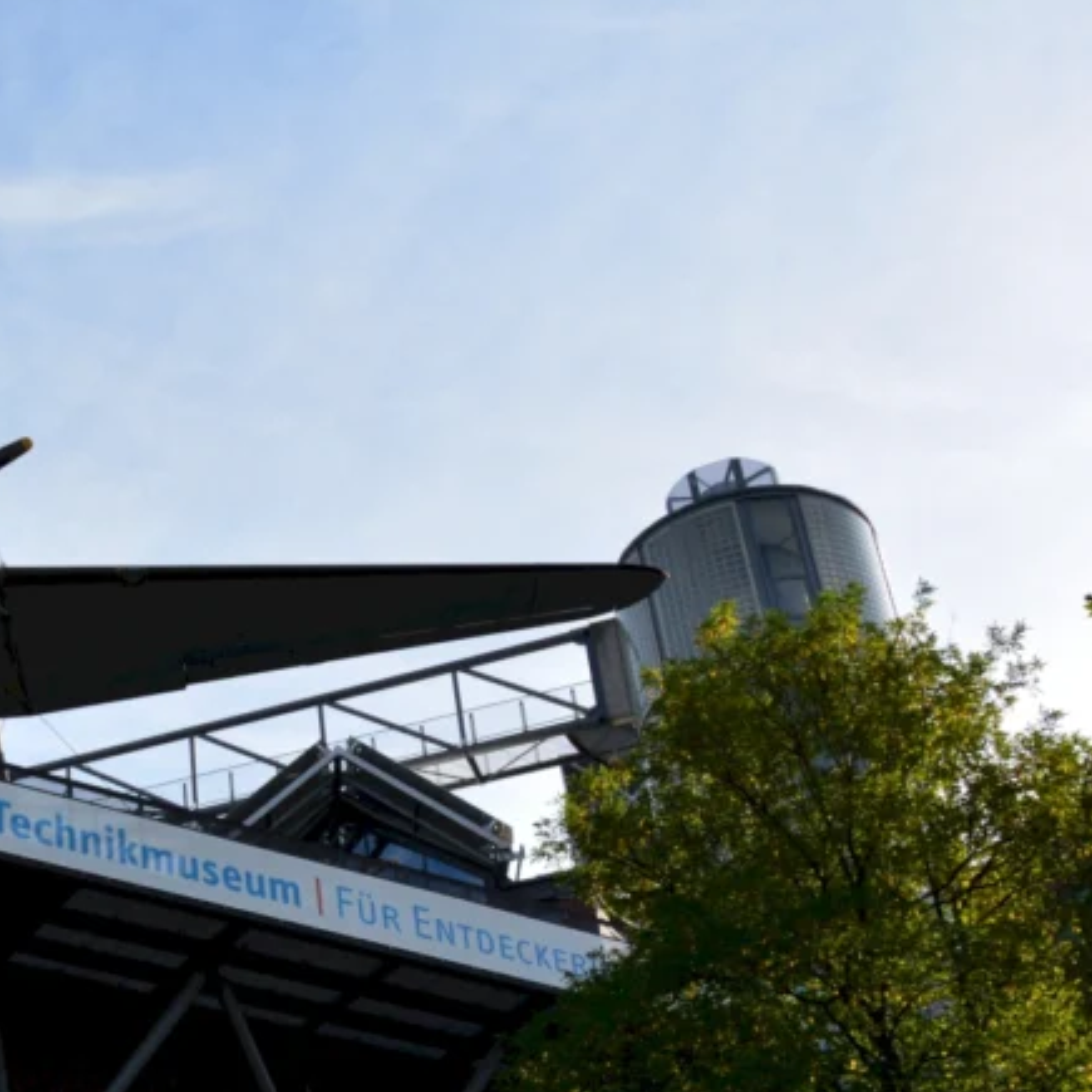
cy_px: 832
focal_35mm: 63
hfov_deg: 24.9
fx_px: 2248
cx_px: -183
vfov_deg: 26.9
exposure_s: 1/250
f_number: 10
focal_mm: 21
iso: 200
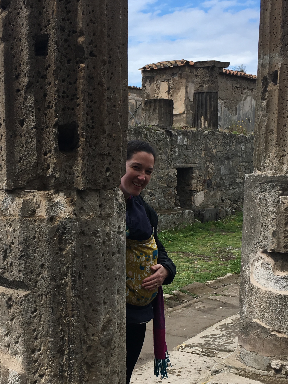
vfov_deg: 33.5
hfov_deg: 25.5
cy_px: 256
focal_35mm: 57
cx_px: 91
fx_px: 632
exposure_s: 1/938
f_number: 2.2
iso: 25
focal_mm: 4.15
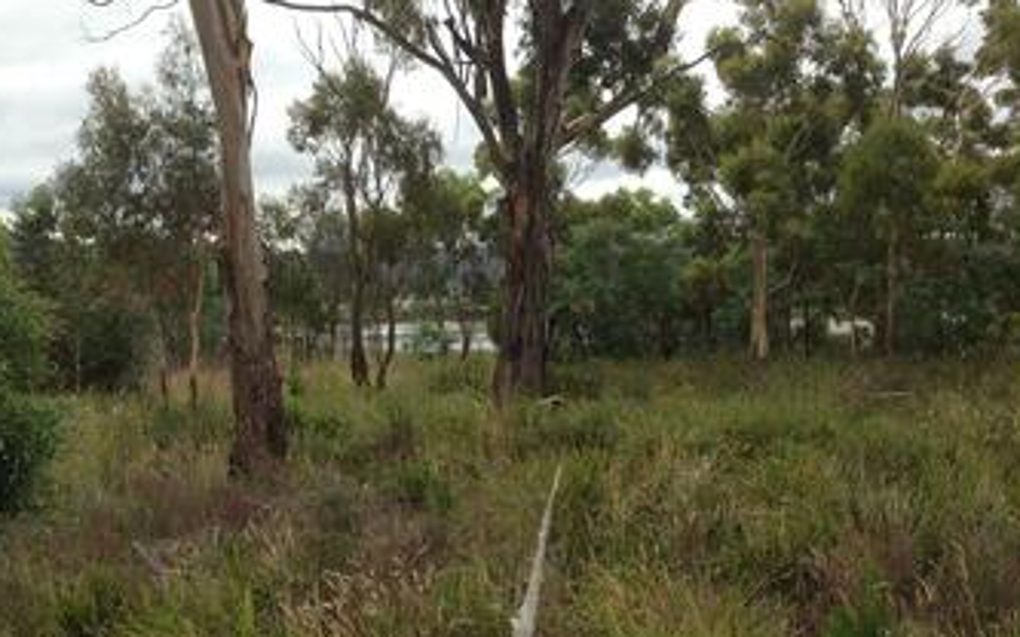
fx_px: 1167
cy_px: 380
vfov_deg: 30.5
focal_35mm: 42
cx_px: 496
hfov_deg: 47.2
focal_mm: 4.12
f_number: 2.4
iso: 50
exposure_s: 1/452
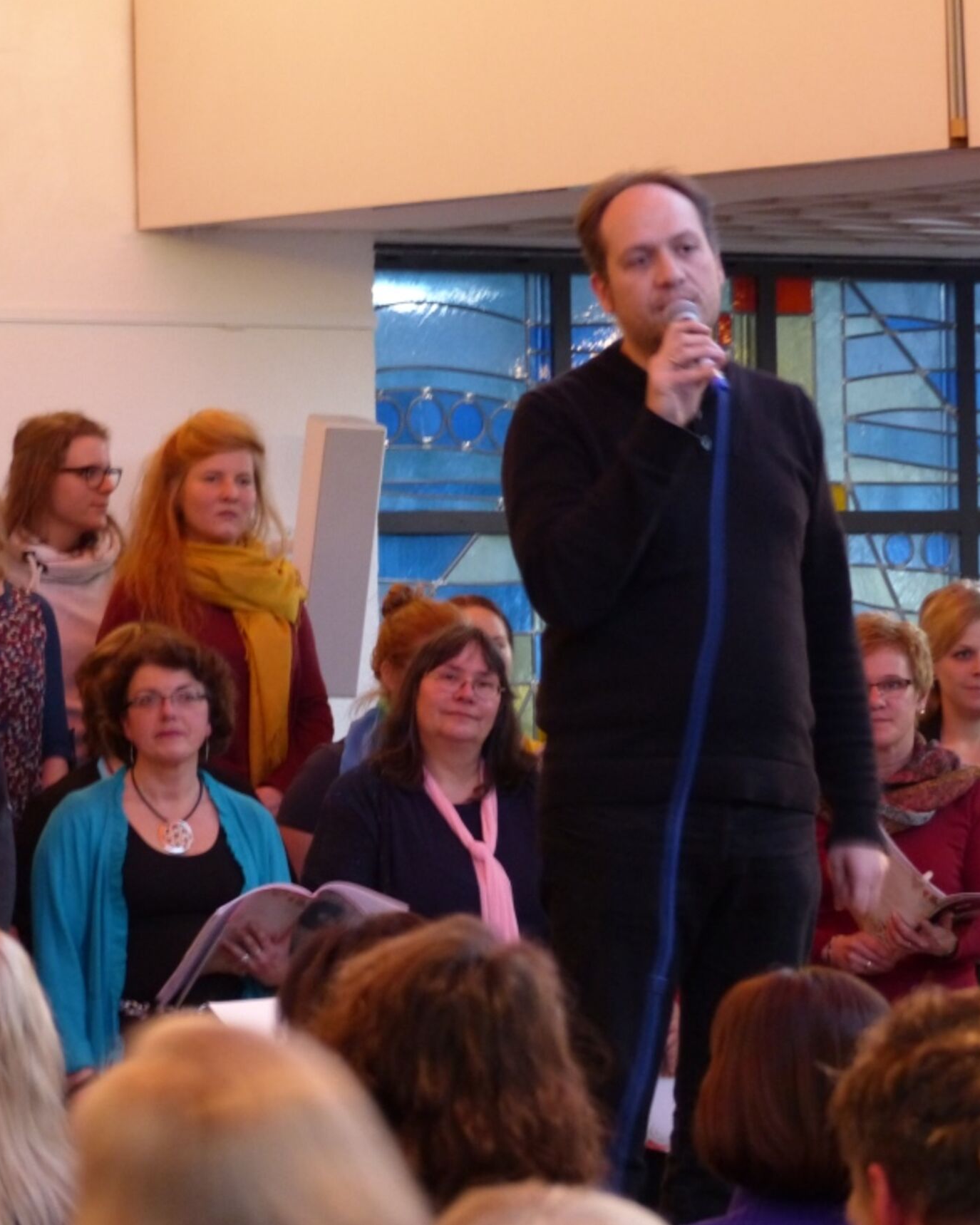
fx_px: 8666
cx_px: 347
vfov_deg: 8.1
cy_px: 612
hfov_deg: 6.5
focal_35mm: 239
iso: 400
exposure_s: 1/8
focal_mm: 33
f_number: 2.8
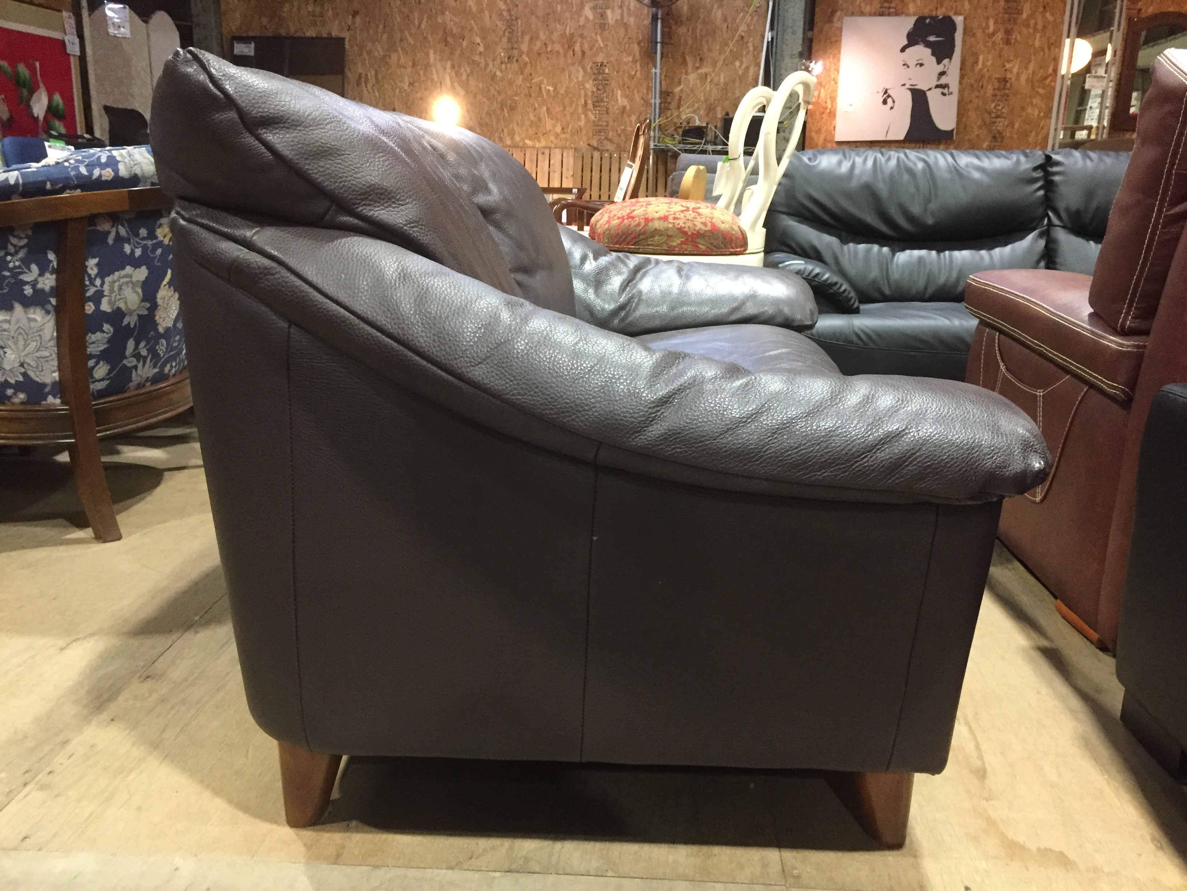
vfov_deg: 48.2
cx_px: 594
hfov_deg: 61.7
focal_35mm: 29
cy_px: 446
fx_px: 994
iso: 250
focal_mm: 4.15
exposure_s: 1/30
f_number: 2.2
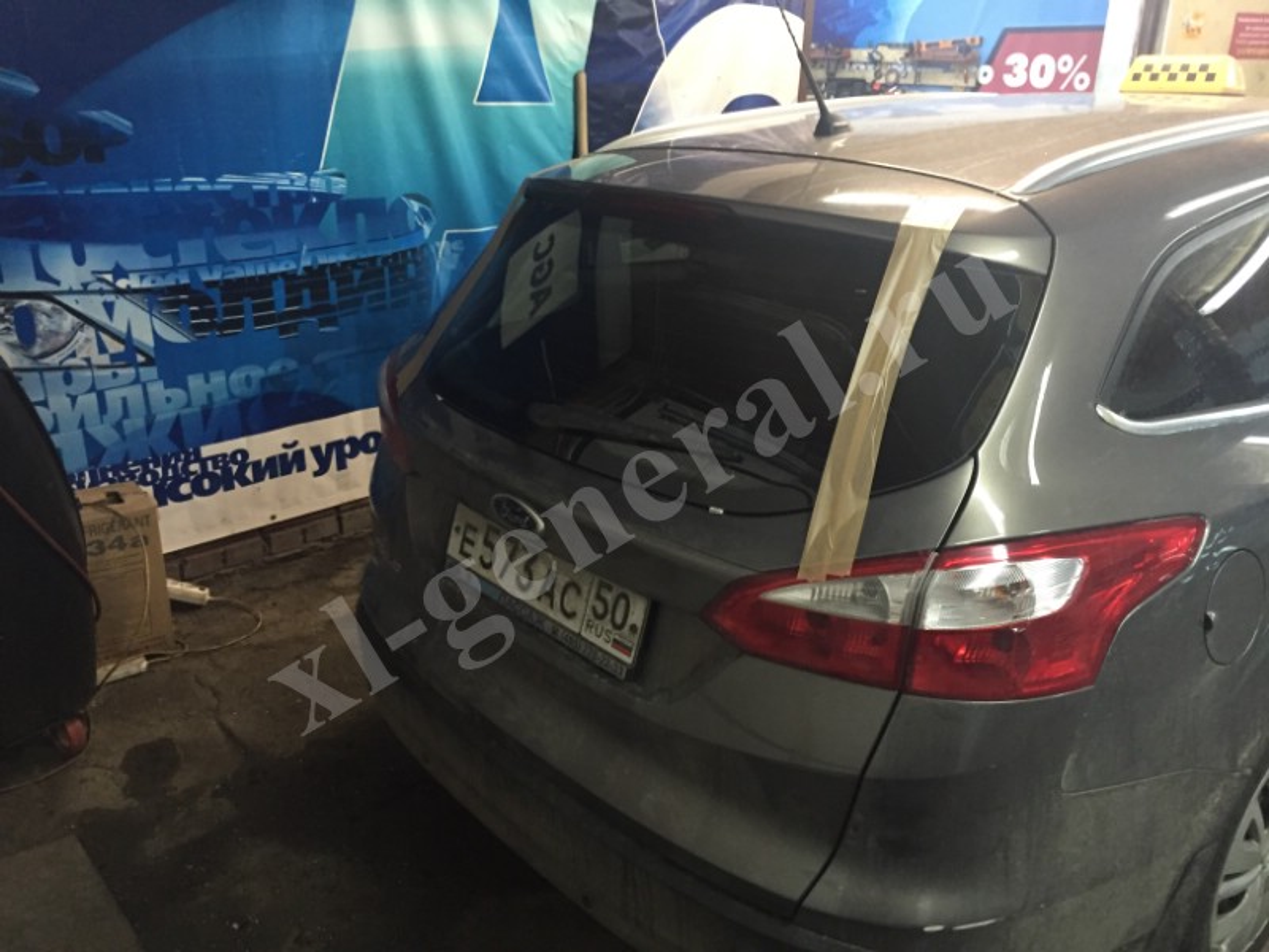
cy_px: 476
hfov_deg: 61.7
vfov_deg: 48.2
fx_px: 1063
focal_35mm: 29
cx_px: 634
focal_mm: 4.15
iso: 250
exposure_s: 1/20
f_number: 2.2
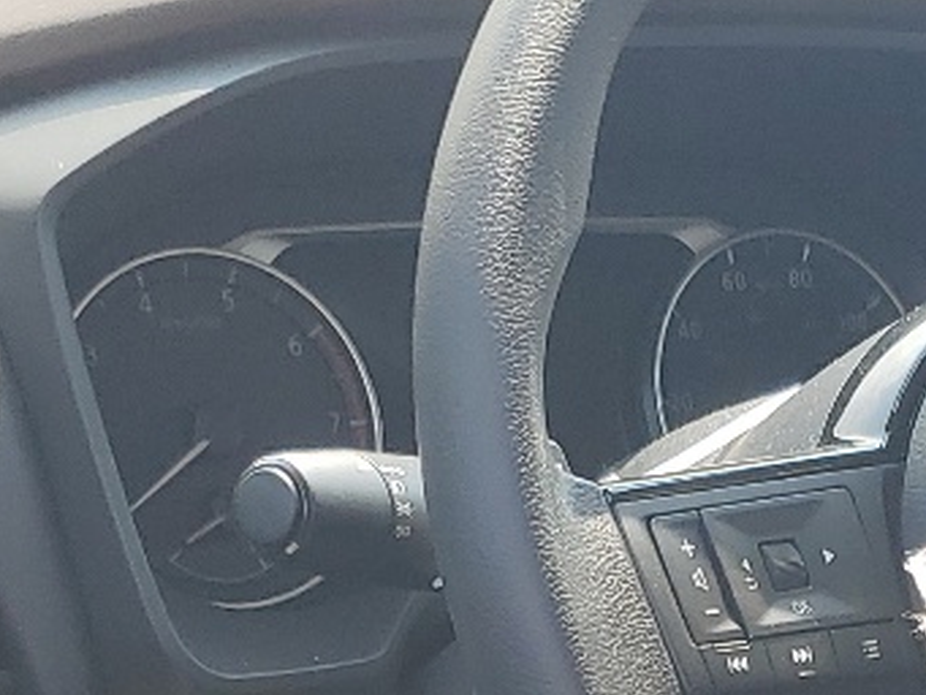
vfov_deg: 11.3
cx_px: 842
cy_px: 1260
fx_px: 3265
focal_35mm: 122
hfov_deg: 15.9
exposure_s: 1/455
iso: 50
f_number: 1.5
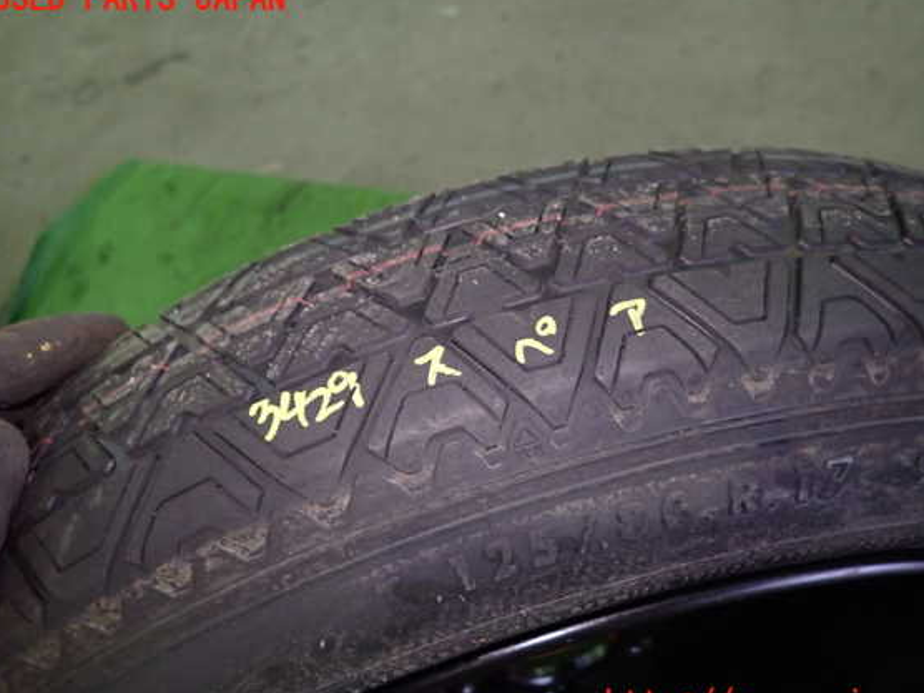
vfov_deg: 51.4
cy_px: 352
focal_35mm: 27
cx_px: 482
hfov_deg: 65.3
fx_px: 721
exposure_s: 1/30
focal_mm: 4.5
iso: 500
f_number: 2
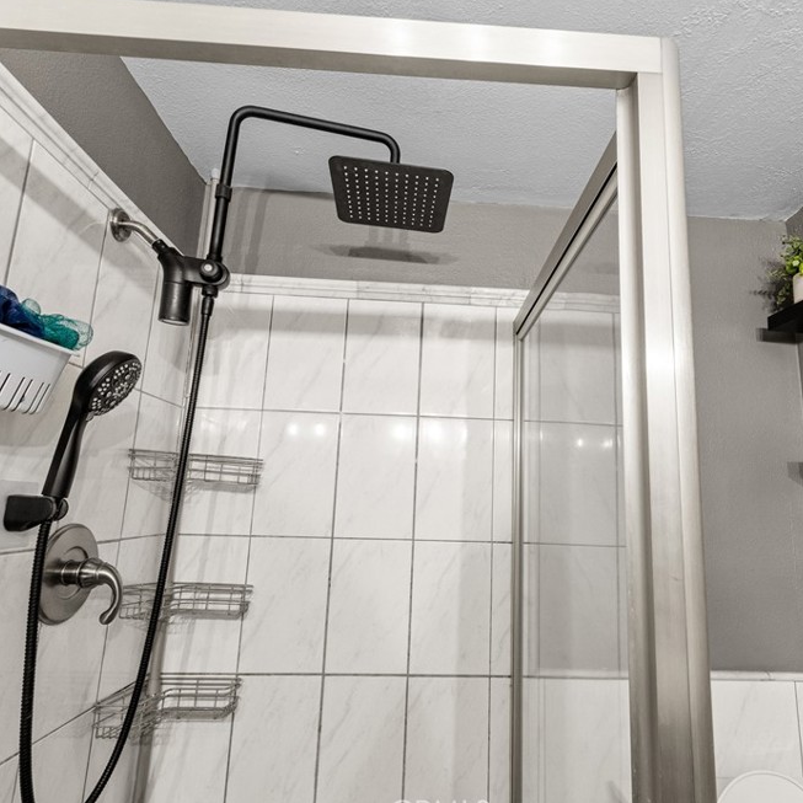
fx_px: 525
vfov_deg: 74.8
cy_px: 409
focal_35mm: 20
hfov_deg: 74.5
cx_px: 451
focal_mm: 10
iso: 640
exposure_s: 1/1.67
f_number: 7.1
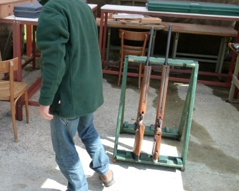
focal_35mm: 42
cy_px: 82
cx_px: 73
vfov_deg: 35.6
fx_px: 297
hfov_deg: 43.0
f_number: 4
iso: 160
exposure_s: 1/200
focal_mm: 4.5
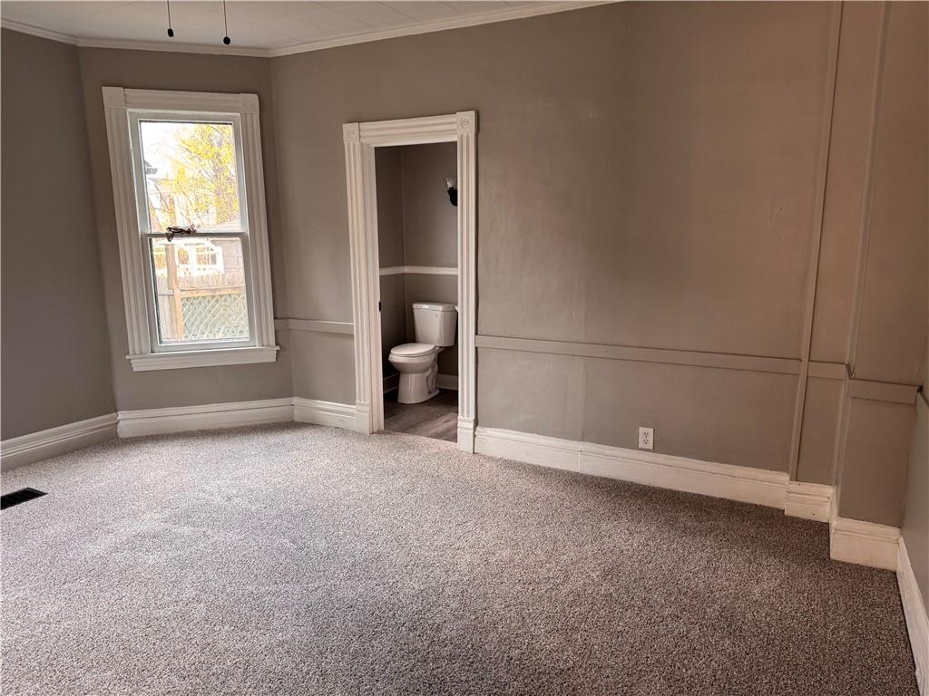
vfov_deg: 56.8
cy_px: 348
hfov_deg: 71.6
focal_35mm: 24
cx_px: 464
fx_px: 644
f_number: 1.78
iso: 200
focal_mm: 6.76
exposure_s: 1/121
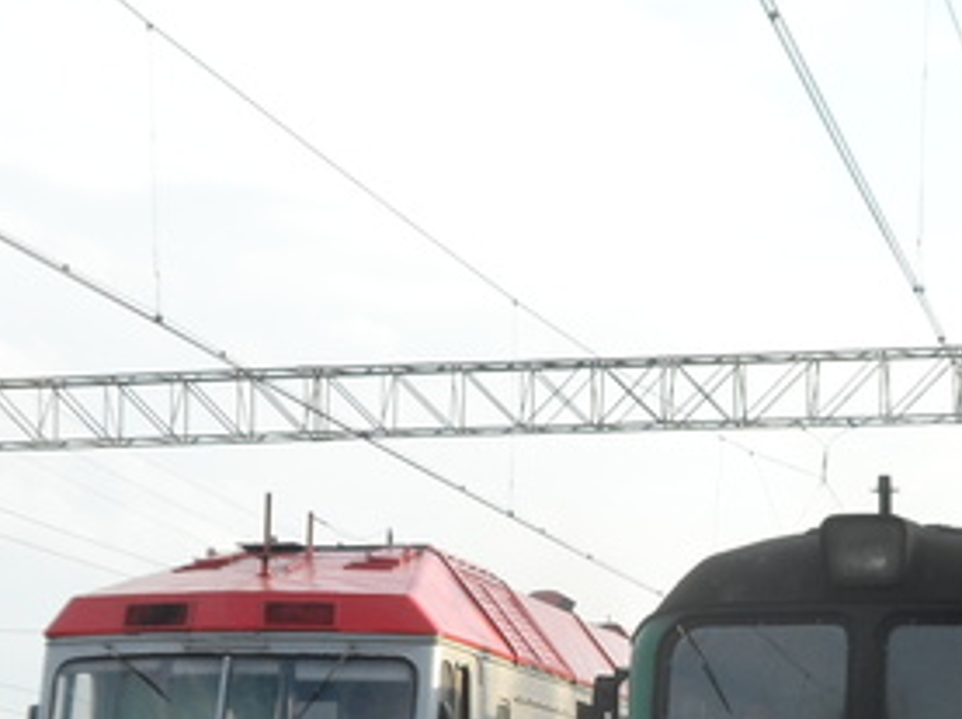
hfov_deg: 15.6
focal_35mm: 126
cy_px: 761
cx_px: 663
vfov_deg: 11.6
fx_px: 3497
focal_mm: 8
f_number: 3.9
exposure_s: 1/250
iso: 80
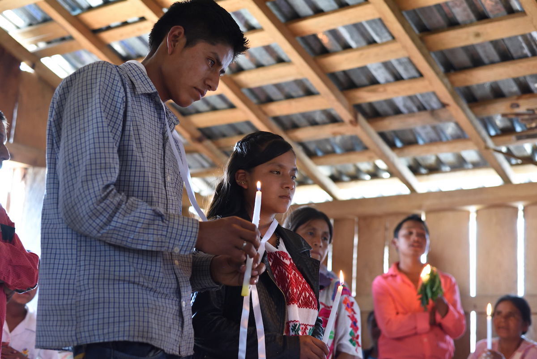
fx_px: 746
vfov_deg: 27.0
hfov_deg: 39.6
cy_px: 180
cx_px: 268
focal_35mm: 50
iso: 2000
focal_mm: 50
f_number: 2.8
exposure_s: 1/80
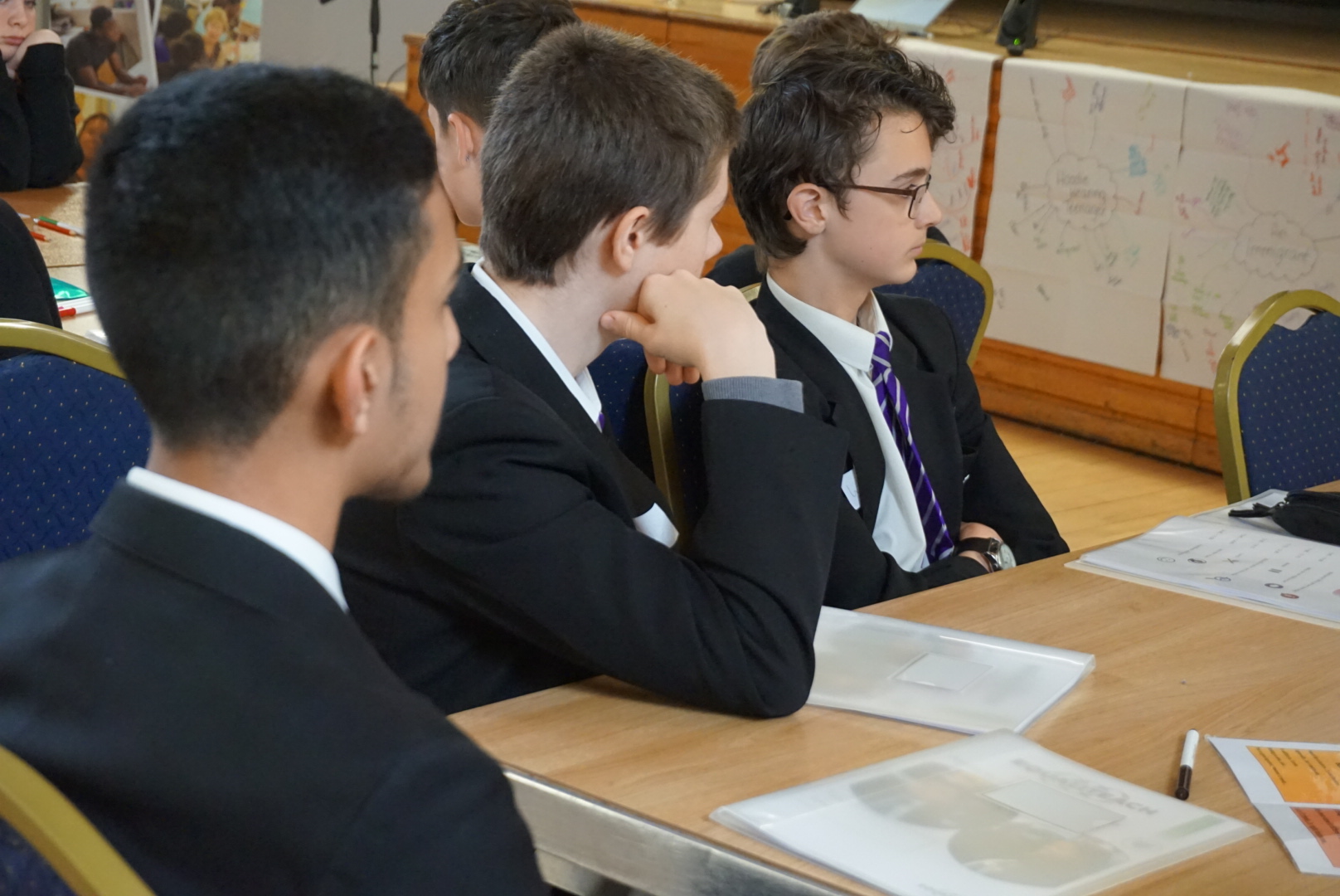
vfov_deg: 19.8
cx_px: 670
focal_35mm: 69
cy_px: 448
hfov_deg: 29.2
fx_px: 2570
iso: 3200
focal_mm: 46
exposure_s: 1/80
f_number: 5.6
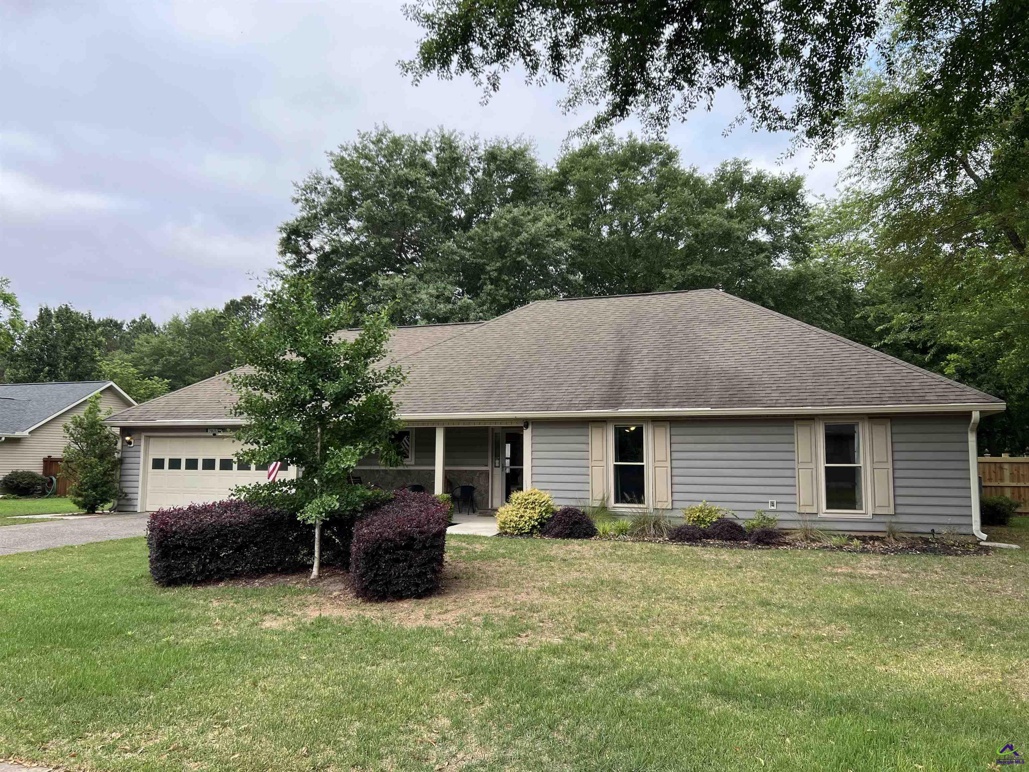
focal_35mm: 26
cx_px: 514
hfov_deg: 67.3
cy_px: 386
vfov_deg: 53.1
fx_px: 773
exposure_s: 1/917
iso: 50
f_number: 1.5
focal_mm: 5.7
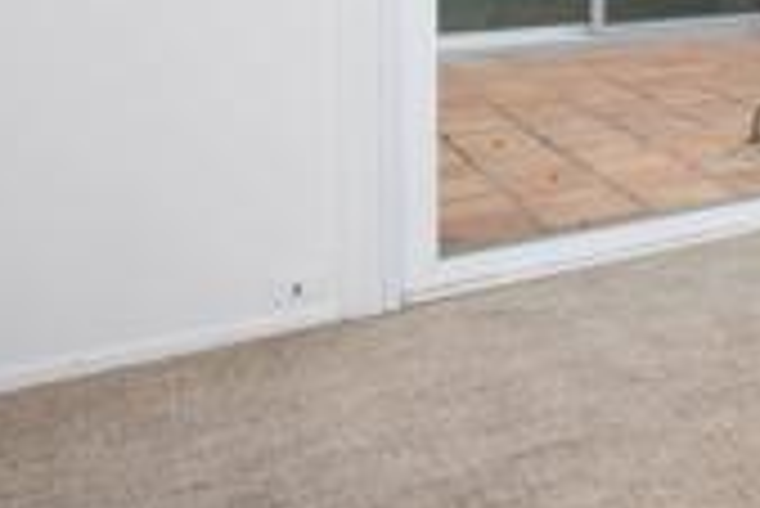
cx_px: 1277
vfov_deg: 23.1
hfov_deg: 24.0
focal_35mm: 53
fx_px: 1120
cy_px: -128
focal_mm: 14
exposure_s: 1/200
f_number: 7.1
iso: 320
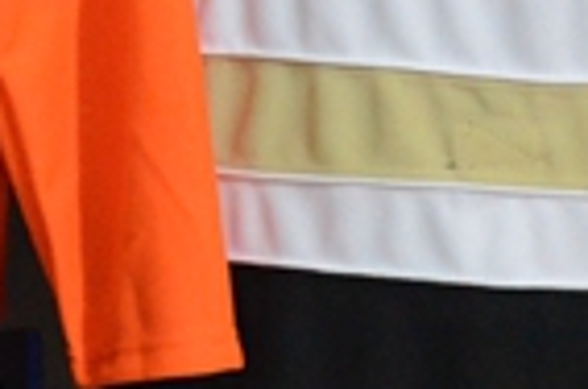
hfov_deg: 6.4
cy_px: -410
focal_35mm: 322
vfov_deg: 4.2
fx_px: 5248
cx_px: -29
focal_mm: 38
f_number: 4.2
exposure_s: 1/25
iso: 4000
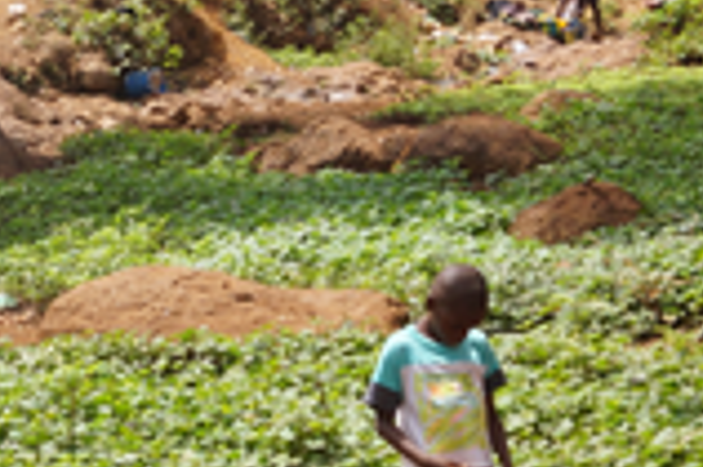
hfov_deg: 11.8
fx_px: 3375
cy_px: 205
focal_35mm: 173
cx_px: -22
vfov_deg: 7.9
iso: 100
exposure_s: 1/125
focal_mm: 26
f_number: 9
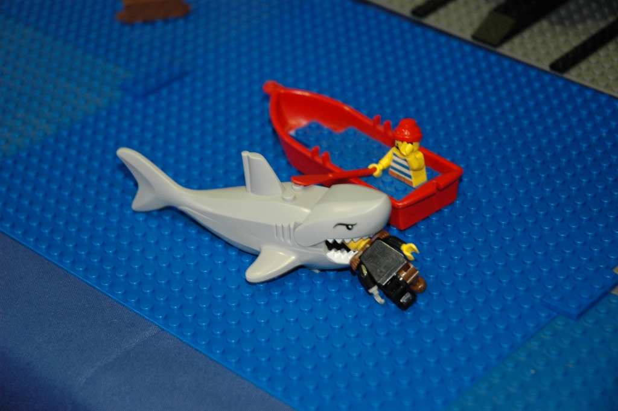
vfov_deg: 14.7
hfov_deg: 21.9
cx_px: 309
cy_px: 206
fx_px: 1595
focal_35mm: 93
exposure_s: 1/15
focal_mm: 62
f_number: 4.5
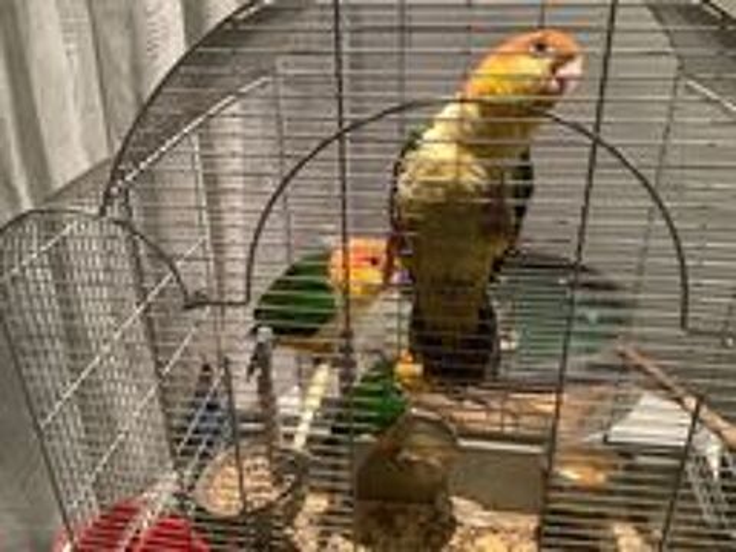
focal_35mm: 31
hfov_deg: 58.4
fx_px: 659
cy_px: 276
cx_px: 368
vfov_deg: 45.4
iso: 250
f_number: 2.4
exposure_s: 1/50
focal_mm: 3.3
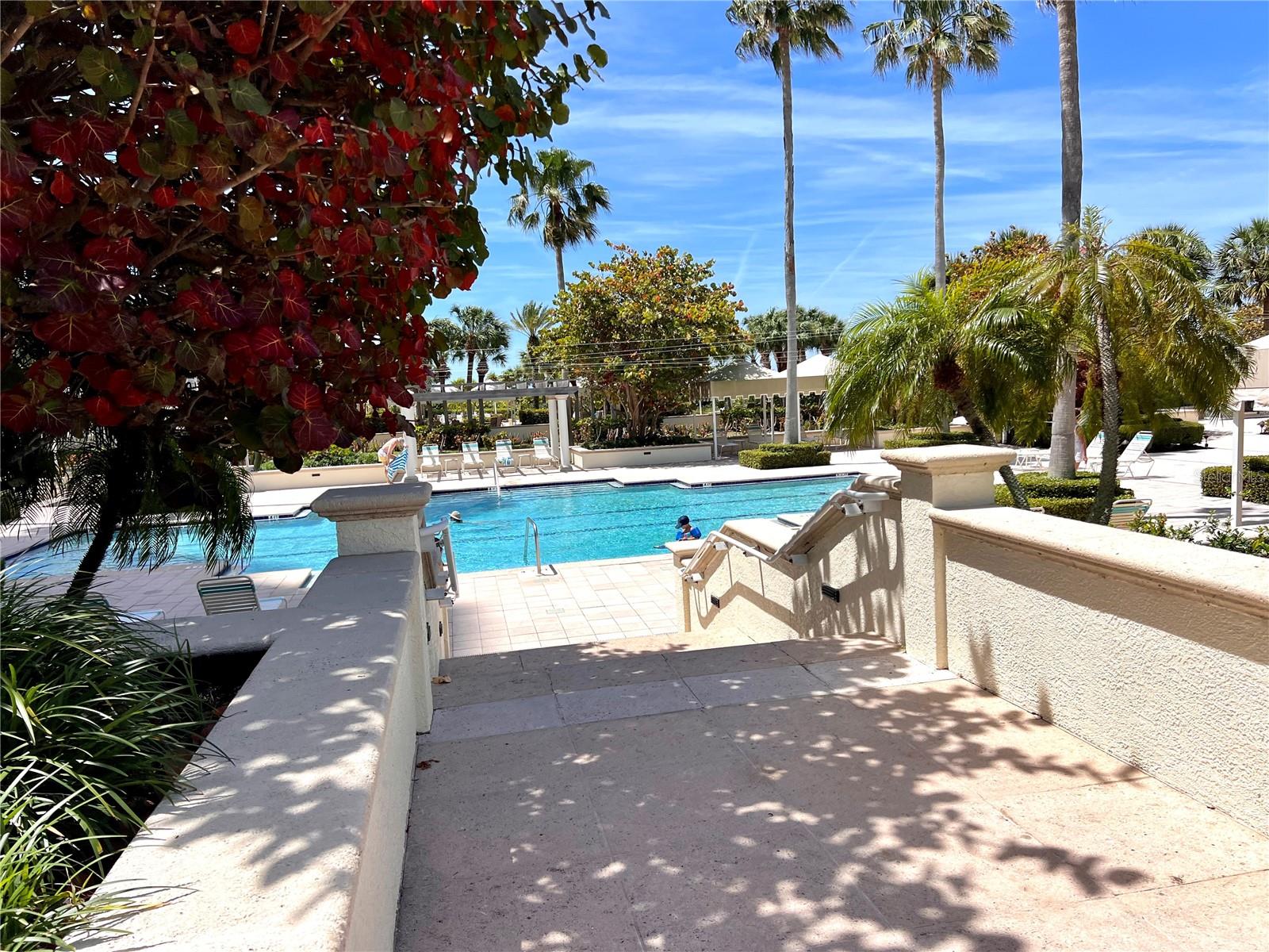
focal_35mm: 26
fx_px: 953
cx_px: 634
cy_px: 476
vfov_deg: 53.1
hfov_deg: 67.3
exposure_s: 1/4831
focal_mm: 5.7
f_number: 1.5
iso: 50
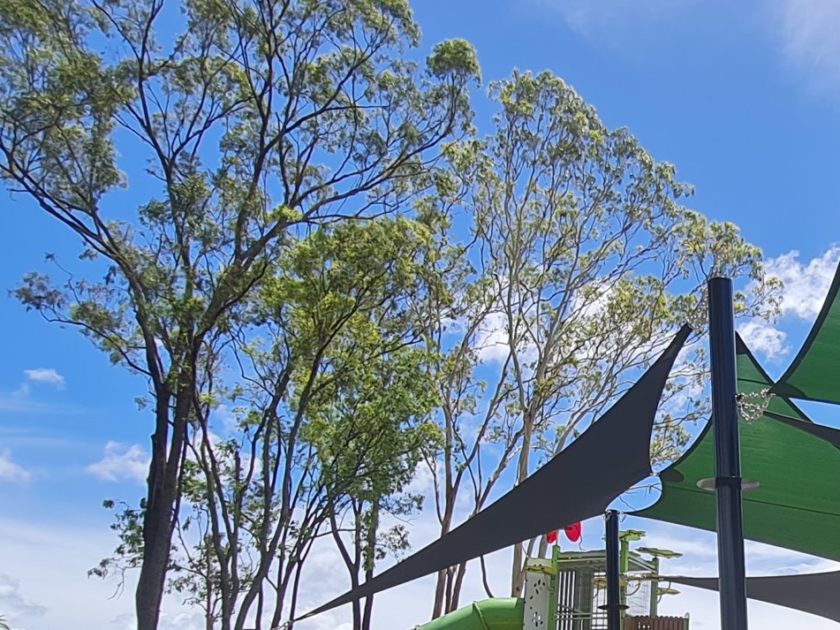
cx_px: 796
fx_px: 849
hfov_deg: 46.1
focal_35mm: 35
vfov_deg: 37.2
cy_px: 604
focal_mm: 1.74
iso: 50
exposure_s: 1/1584
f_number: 2.2
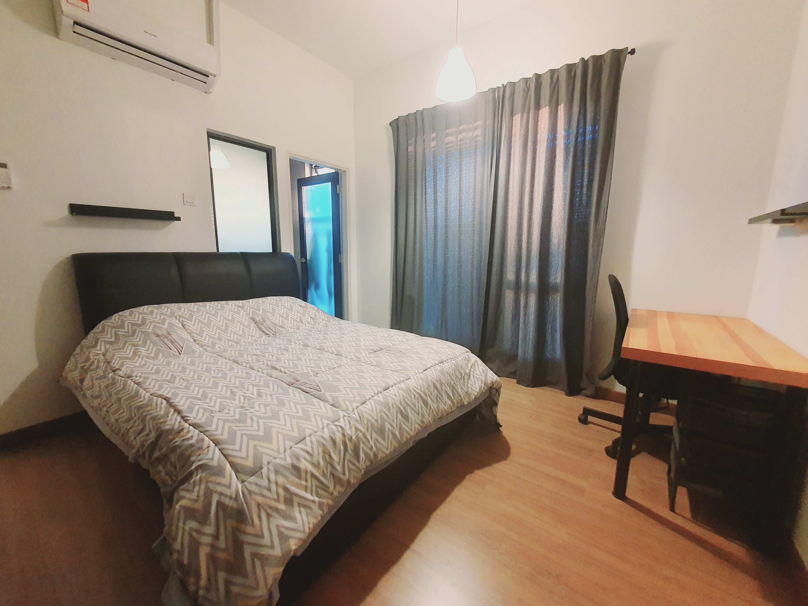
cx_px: 404
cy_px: 303
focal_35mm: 13
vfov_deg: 89.9
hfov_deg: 106.2
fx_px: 303
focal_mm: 1.8
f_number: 2.2
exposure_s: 1/33
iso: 400
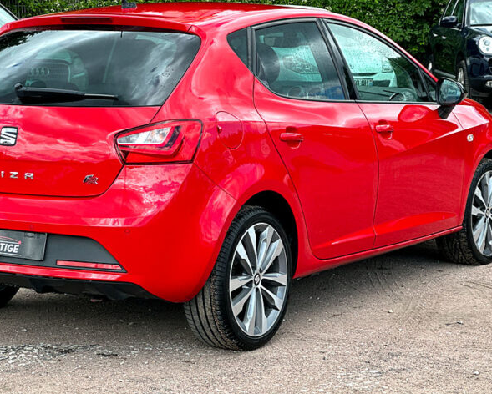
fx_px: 1486
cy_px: 169
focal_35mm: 102
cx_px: 199
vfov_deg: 15.1
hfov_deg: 18.8
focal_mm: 9
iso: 20
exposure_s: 1/128
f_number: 2.8
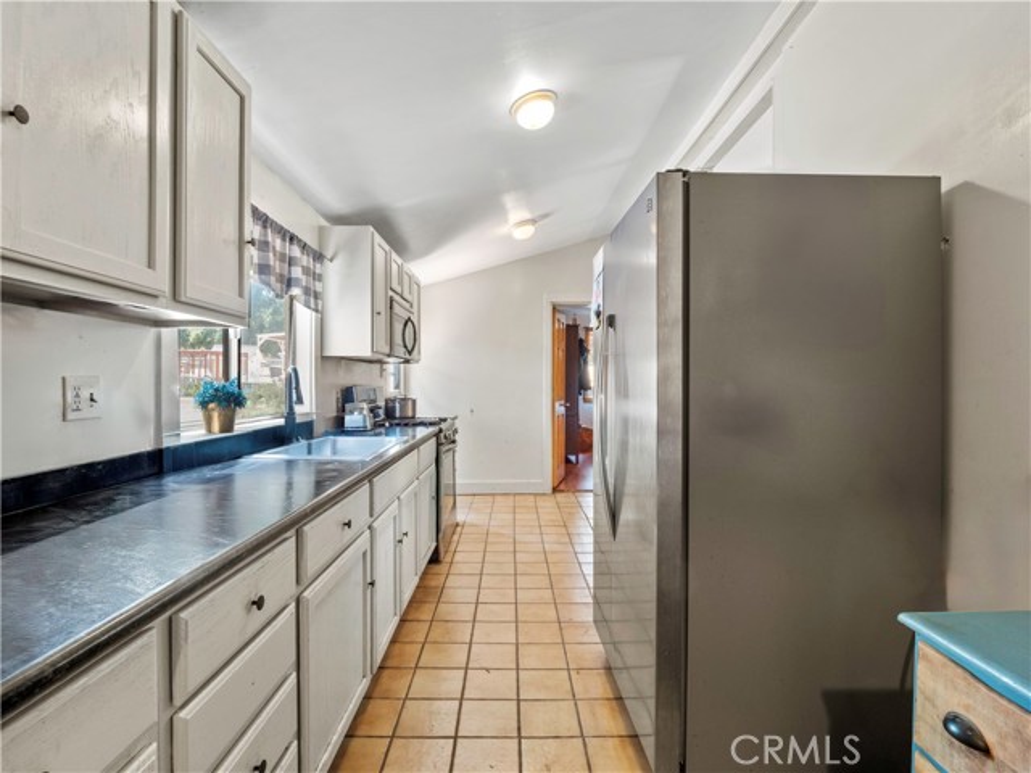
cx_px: 516
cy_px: 386
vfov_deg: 78.1
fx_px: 477
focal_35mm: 16
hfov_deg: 94.5
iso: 200
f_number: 8
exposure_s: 3.2
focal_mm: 8
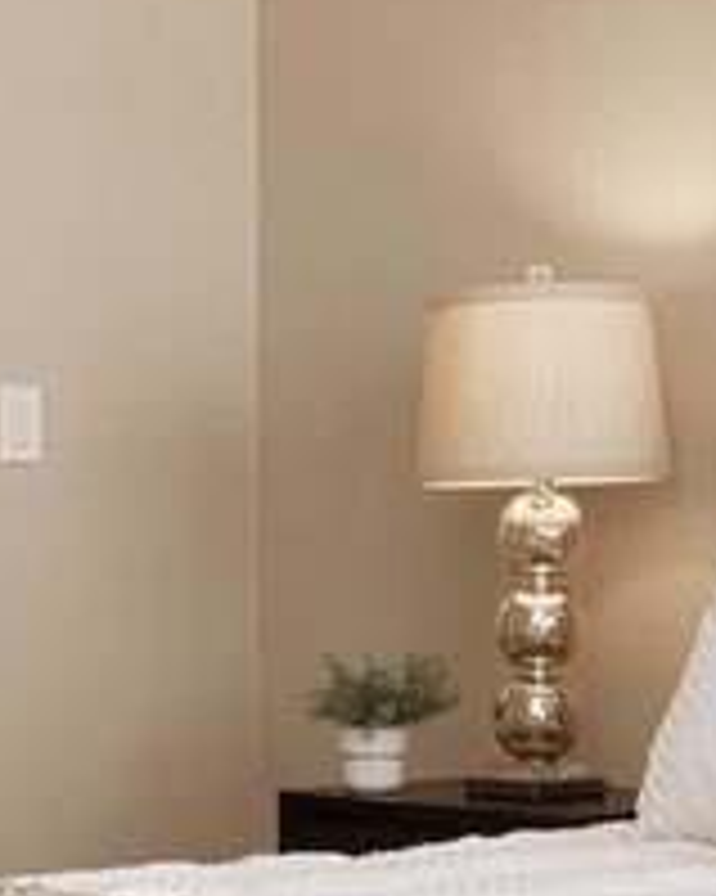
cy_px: 635
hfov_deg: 15.5
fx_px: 2624
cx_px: 387
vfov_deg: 19.3
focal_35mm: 99
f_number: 4.5
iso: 800
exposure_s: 1/160
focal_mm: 7
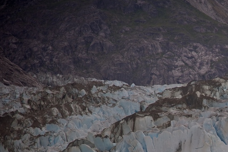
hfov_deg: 7.3
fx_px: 1780
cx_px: 256
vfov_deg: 4.9
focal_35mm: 281
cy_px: 171
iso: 110
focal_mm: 120
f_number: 4
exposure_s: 1/250
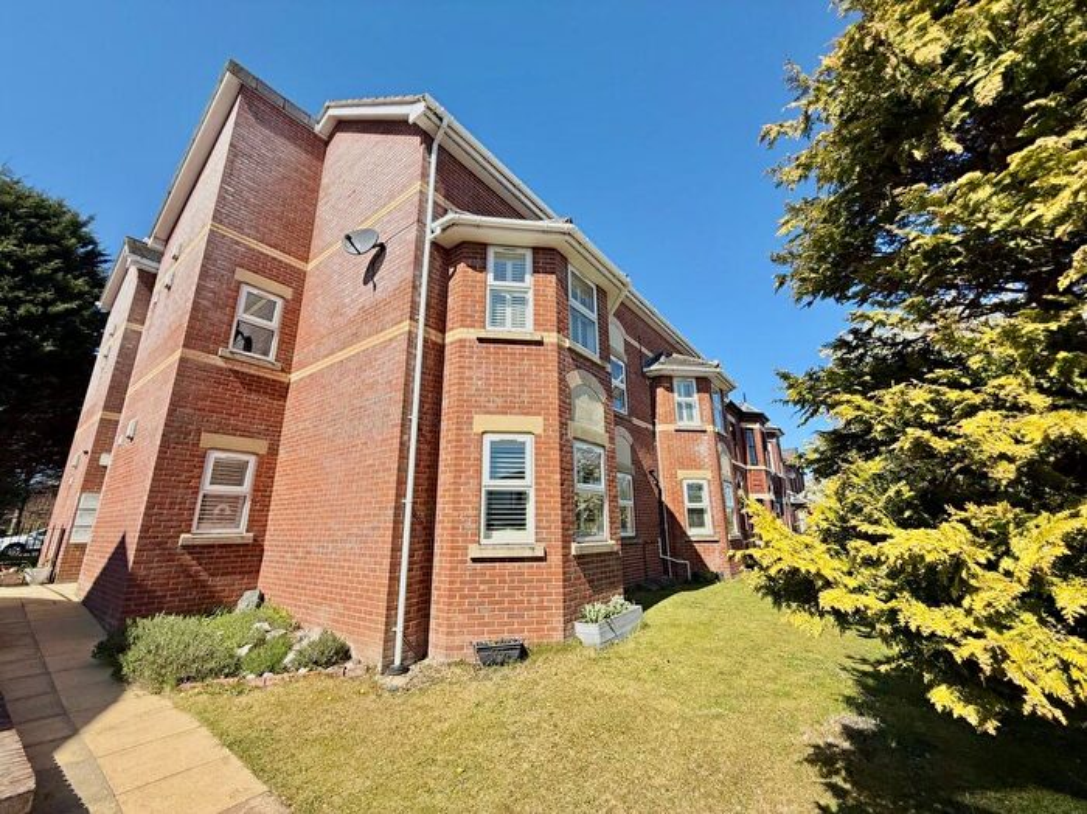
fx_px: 439
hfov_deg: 102.1
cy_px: 407
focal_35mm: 14
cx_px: 544
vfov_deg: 85.6
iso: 50
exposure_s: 1/1848
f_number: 2.2
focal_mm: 2.22
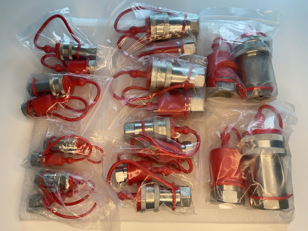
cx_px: 154
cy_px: 116
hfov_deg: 67.3
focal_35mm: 26
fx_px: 231
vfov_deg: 53.1
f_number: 1.6
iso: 32
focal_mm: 5.1
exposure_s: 1/100
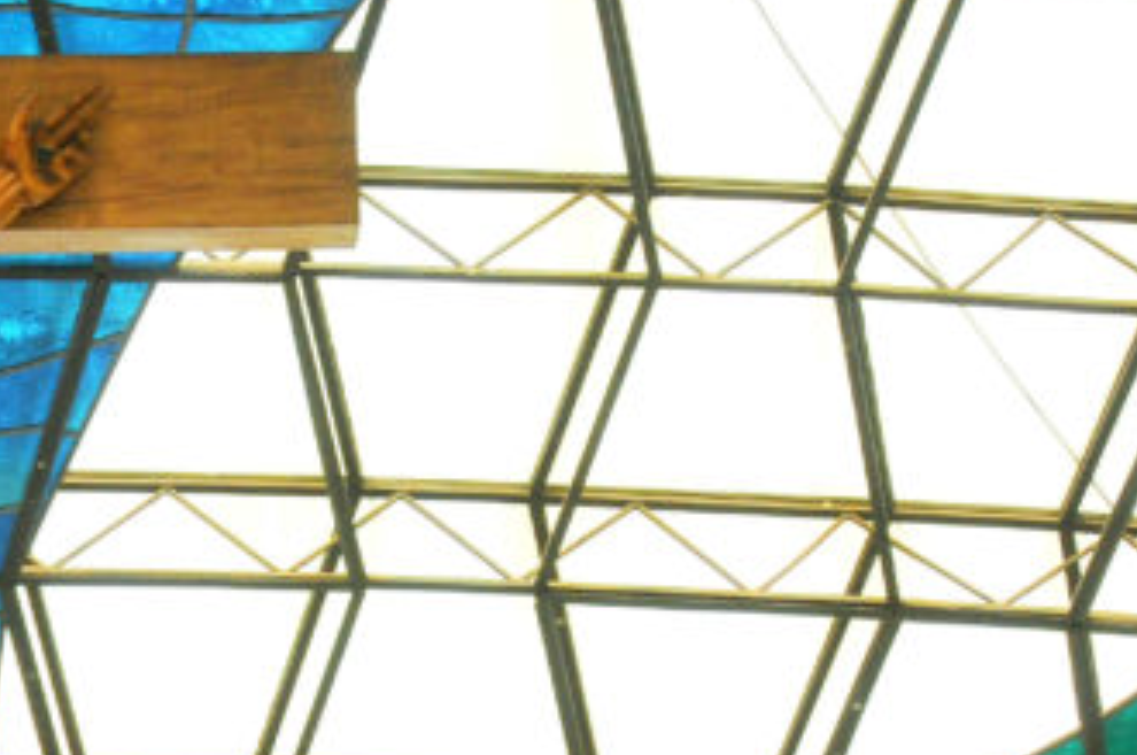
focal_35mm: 326
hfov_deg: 6.3
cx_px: -348
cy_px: 679
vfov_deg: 4.2
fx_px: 10281
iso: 400
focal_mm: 70
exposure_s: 1/80
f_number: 8
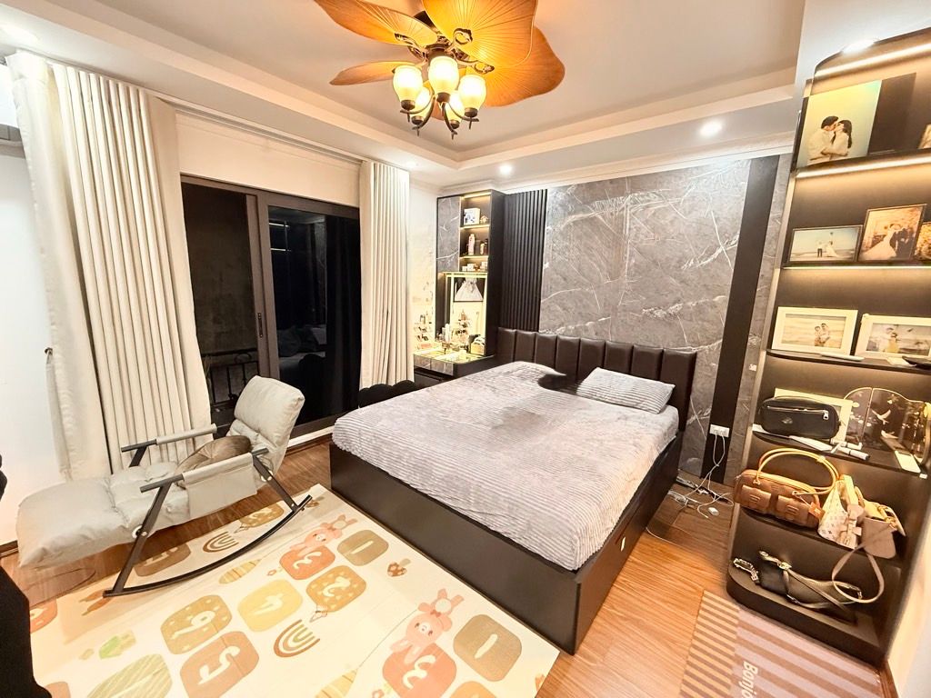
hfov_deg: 102.1
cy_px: 349
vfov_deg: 85.7
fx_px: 377
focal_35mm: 14
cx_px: 466
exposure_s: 1/50
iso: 500
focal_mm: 2.22
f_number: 2.2
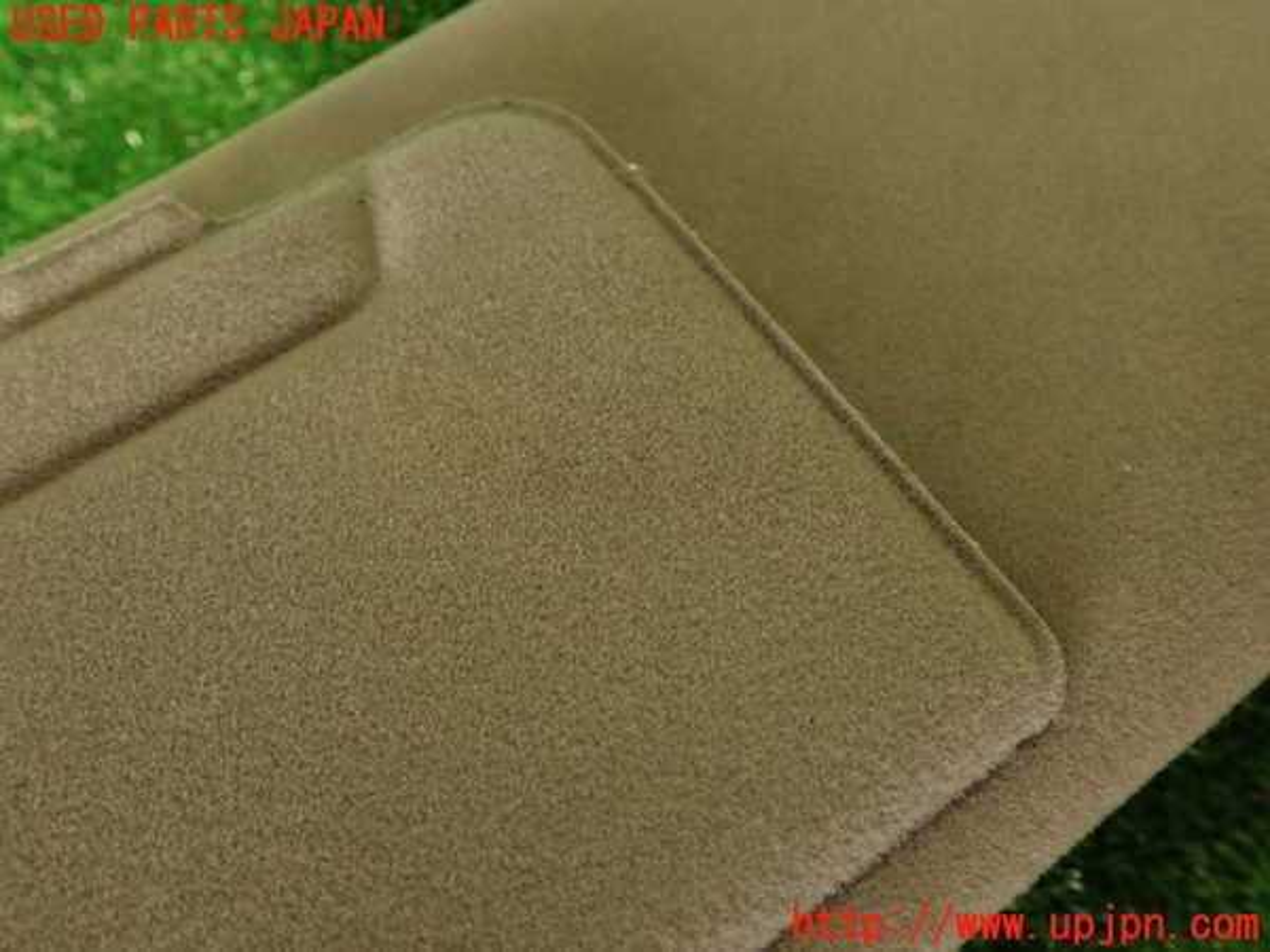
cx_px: 635
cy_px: 476
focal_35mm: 30
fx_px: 1101
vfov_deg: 46.8
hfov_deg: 60.0
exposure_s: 1/50
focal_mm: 5.4
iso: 200
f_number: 2.3
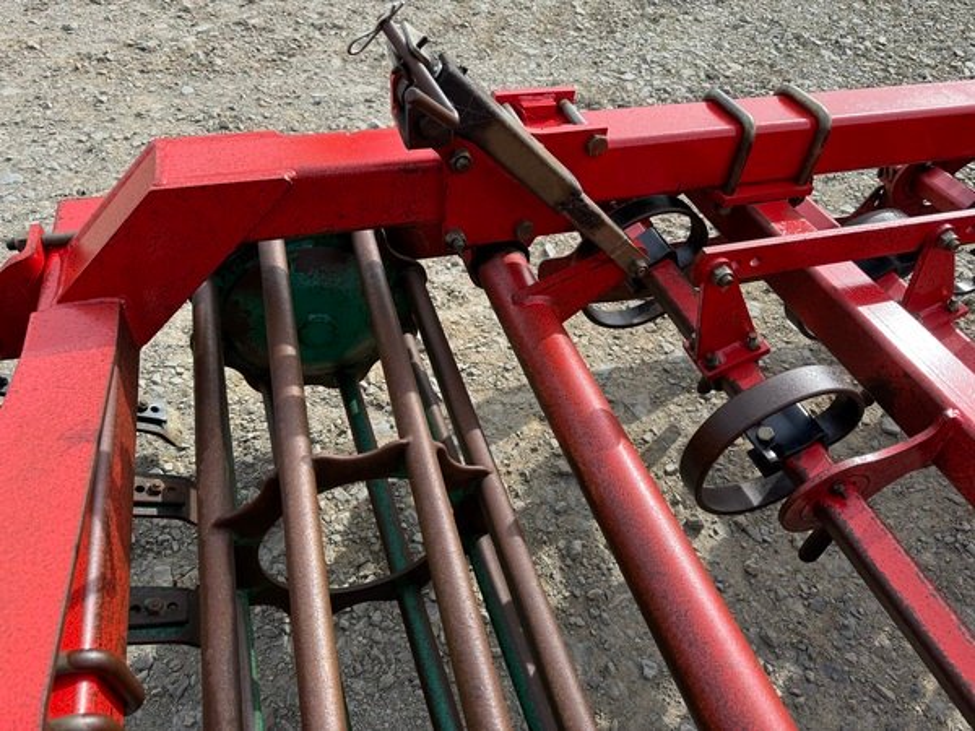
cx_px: 488
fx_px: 676
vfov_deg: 56.8
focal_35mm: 24
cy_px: 366
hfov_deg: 71.6
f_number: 1.78
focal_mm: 6.76
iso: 80
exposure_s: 1/1337
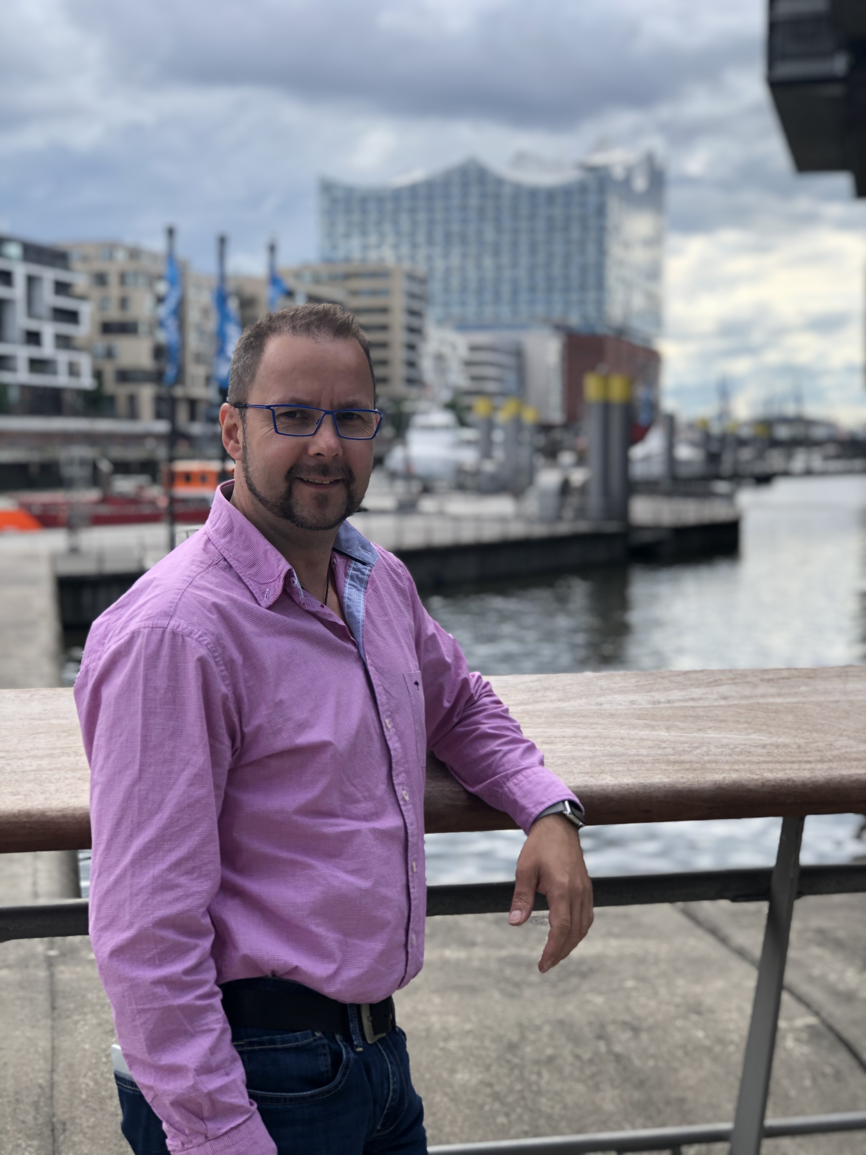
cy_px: 578
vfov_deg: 33.8
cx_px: 433
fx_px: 1901
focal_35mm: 57
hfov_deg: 25.7
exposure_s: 1/232
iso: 20
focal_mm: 6.6
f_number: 2.8
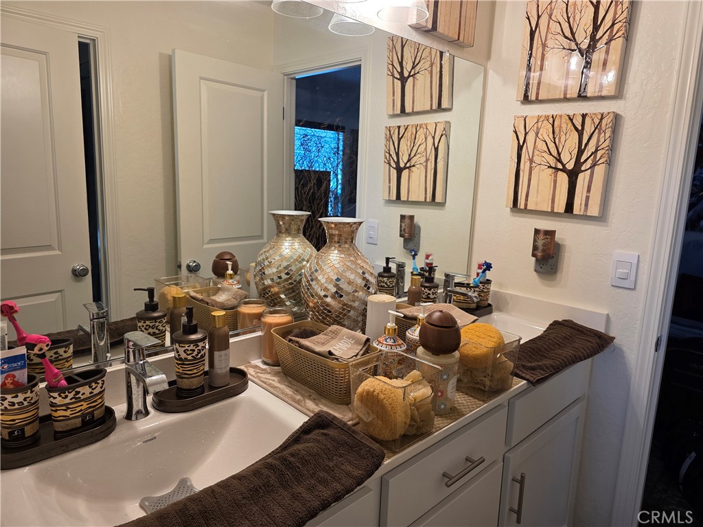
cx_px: 352
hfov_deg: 73.9
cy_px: 264
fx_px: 467
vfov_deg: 58.9
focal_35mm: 23
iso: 200
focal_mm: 6.3
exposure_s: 1/120
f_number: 1.7
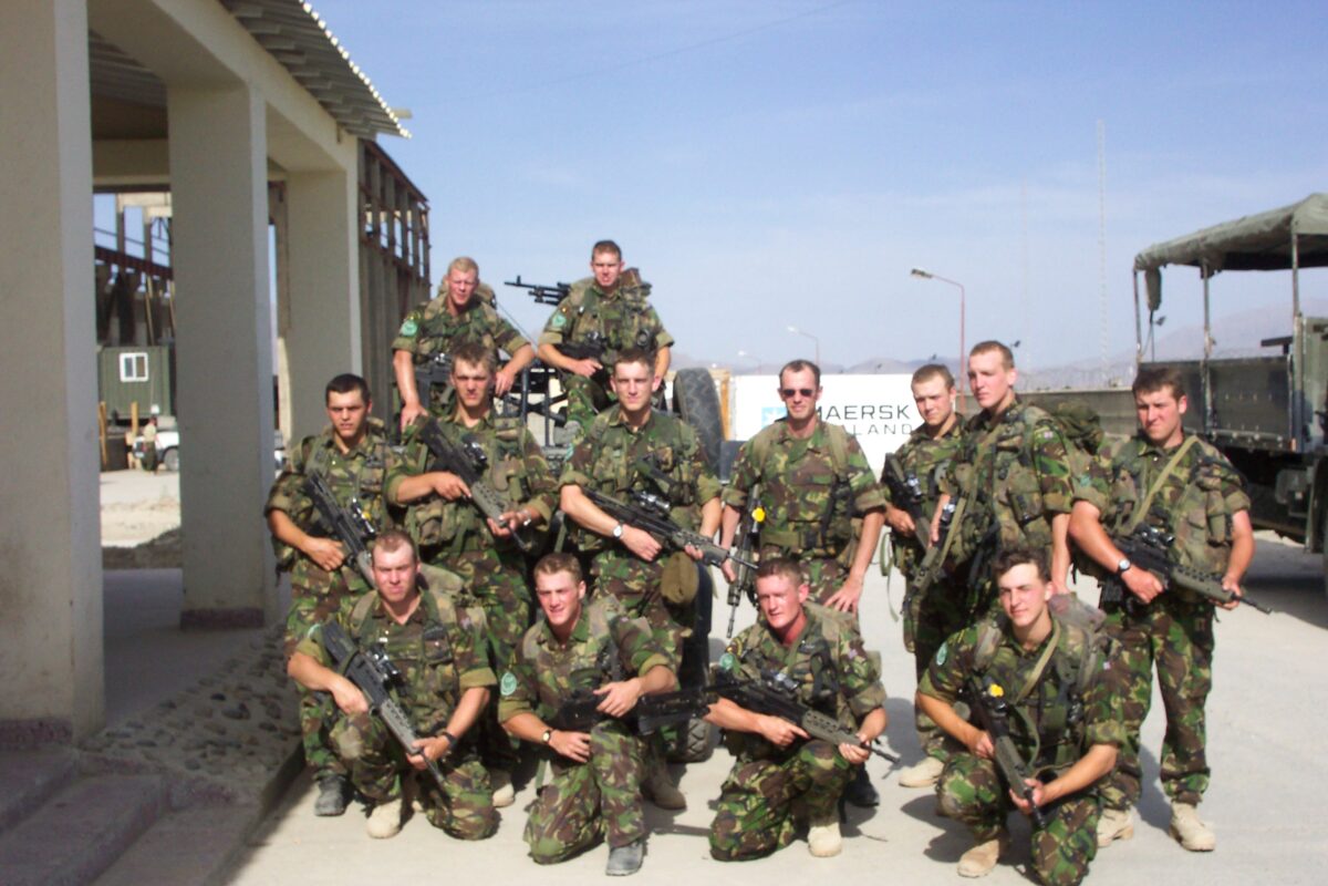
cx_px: 664
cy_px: 443
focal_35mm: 35
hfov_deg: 54.4
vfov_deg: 37.9
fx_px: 1291
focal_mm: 7.5
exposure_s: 1/180
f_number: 9.5
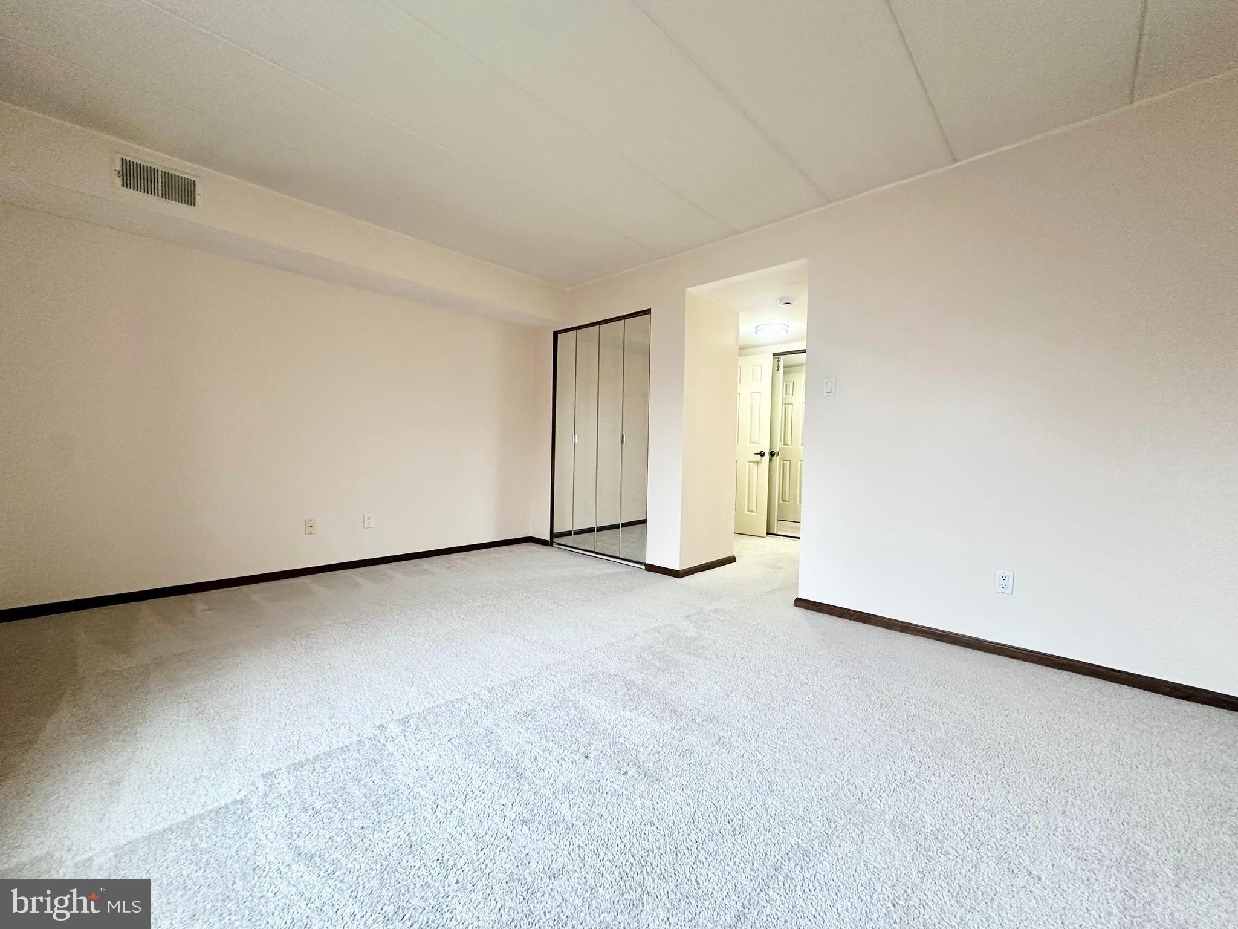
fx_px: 501
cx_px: 619
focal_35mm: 14
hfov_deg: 102.1
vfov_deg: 85.7
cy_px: 464
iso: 250
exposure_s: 1/60
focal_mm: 2.22
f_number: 2.2
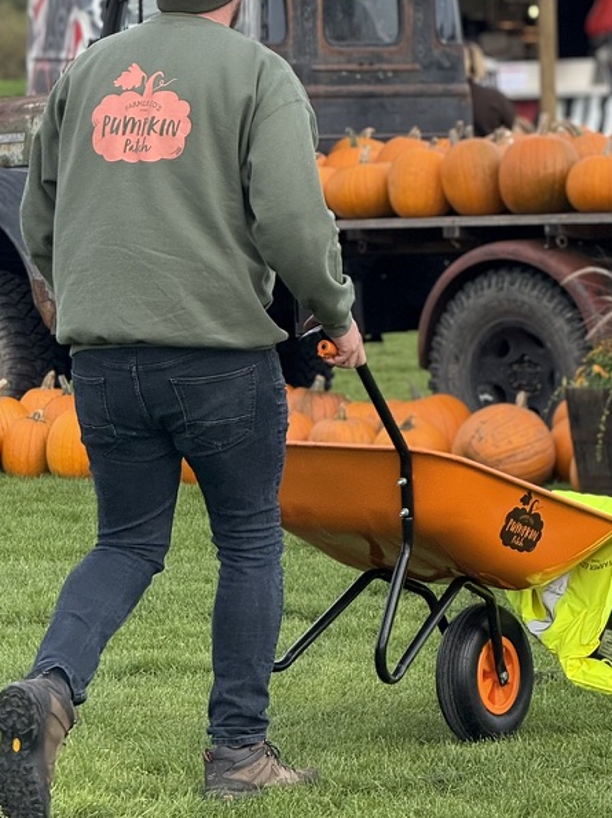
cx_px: 294
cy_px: 339
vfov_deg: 9.6
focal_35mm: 207
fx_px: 4883
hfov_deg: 7.2
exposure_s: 1/461
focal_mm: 15.66
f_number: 2.8
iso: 50
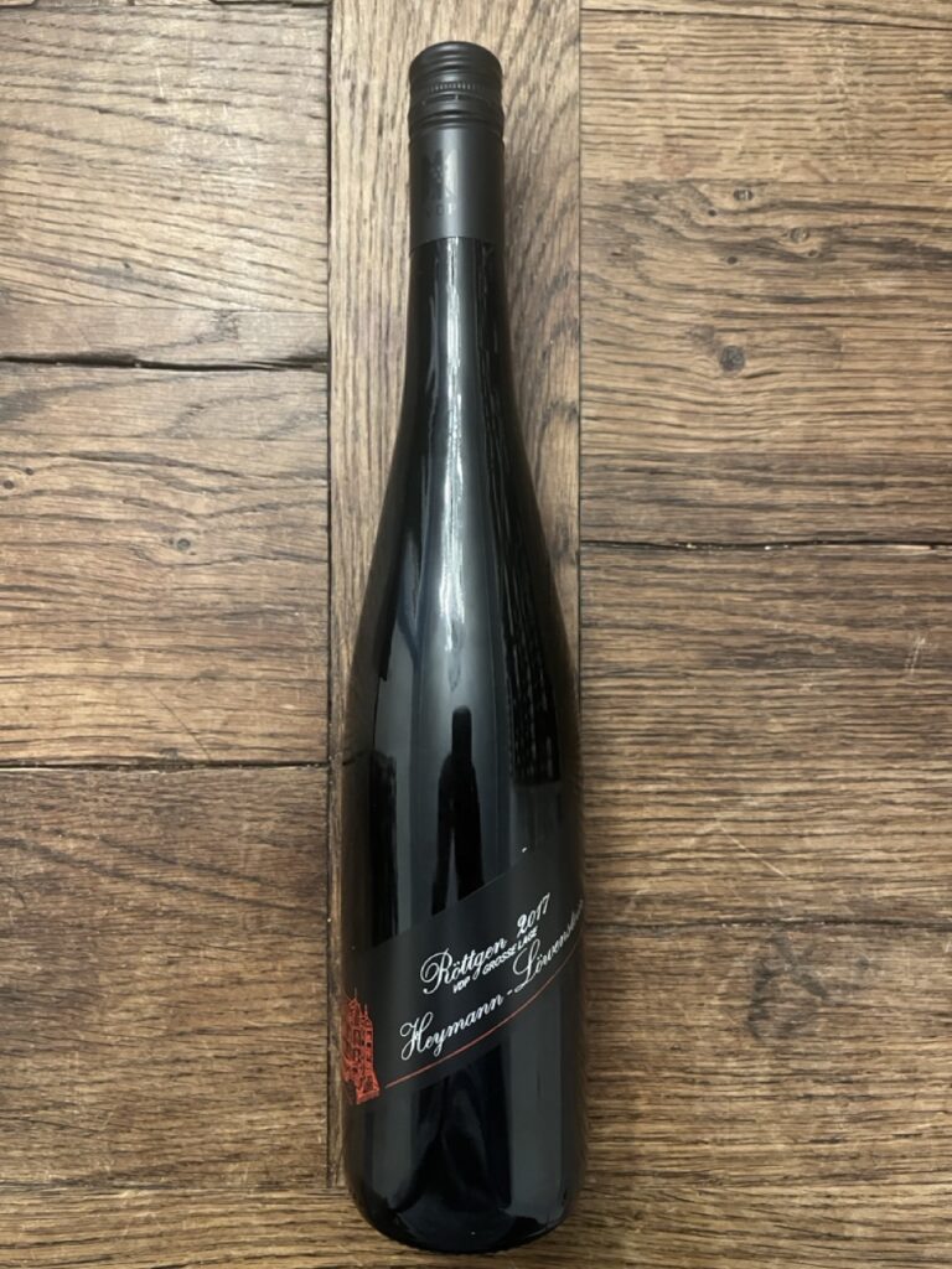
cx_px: 476
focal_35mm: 26
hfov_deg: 53.1
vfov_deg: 67.3
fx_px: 953
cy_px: 634
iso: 800
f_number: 1.6
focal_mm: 5.1
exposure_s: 1/25
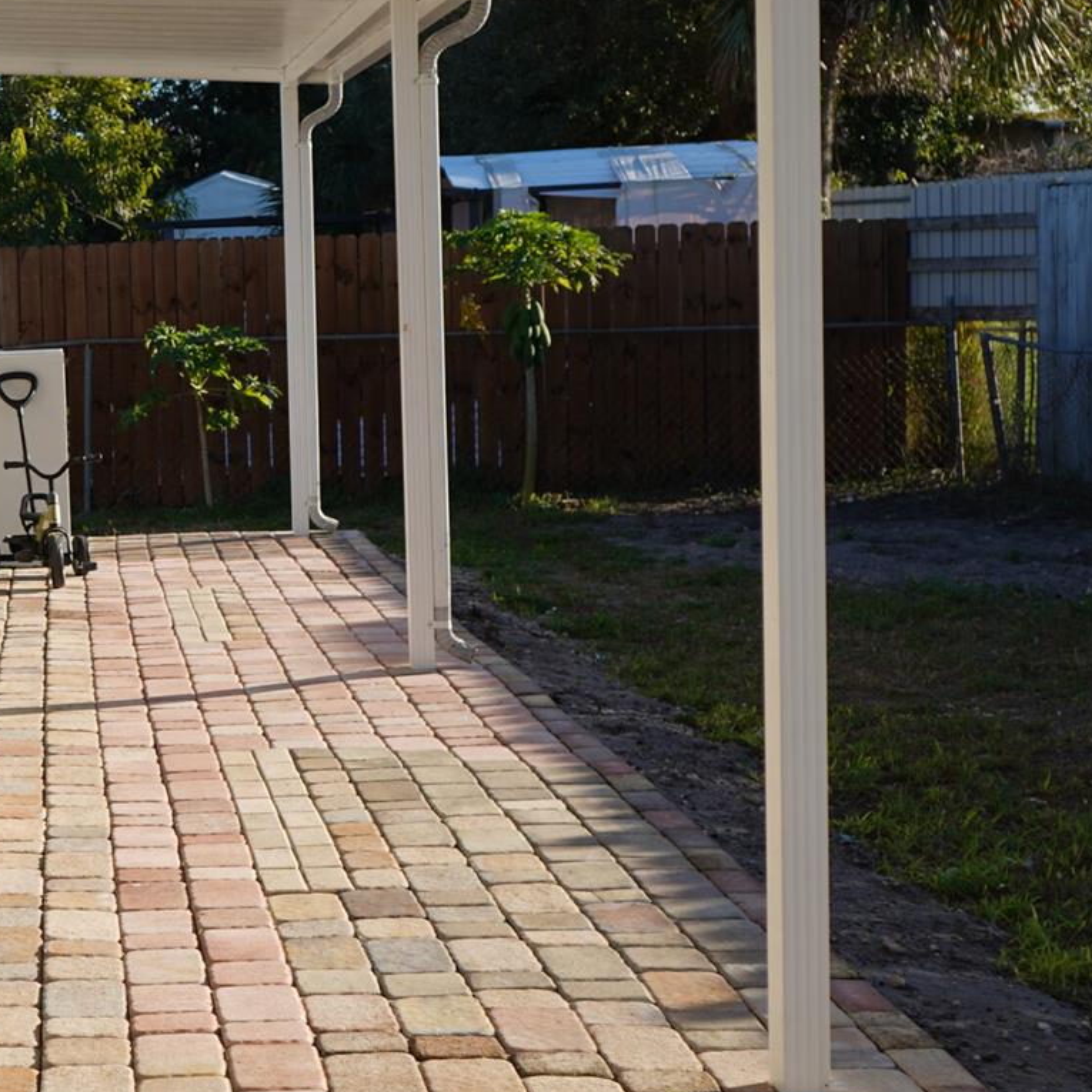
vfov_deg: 26.0
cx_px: -89
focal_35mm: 66
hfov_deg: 24.5
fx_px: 2356
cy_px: 416
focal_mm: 29
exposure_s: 1/320
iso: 50
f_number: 4
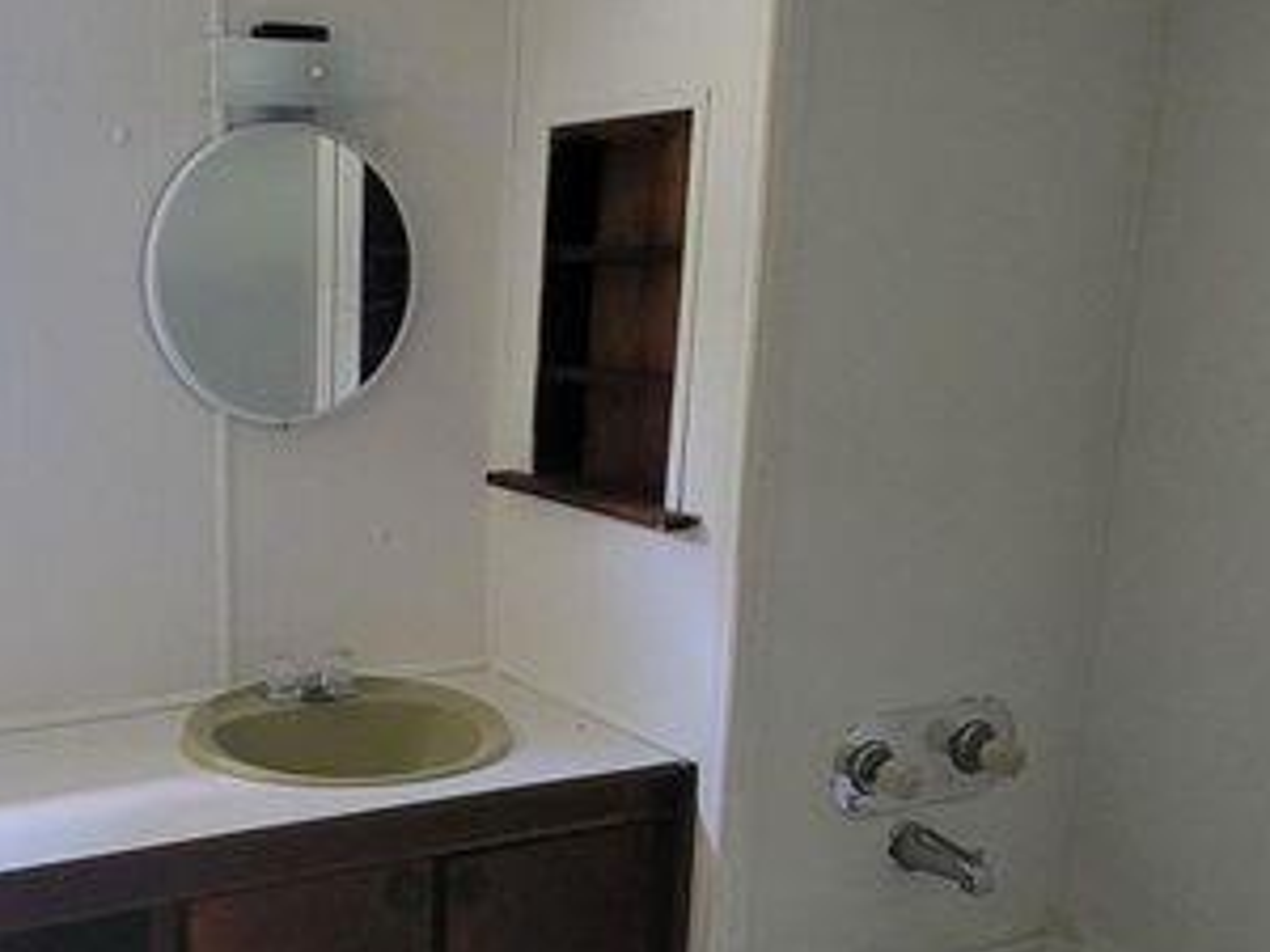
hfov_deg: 47.3
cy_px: 588
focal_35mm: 37
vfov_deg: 38.4
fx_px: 1357
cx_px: 243
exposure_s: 1/30
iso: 400
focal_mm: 2.2
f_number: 2.2
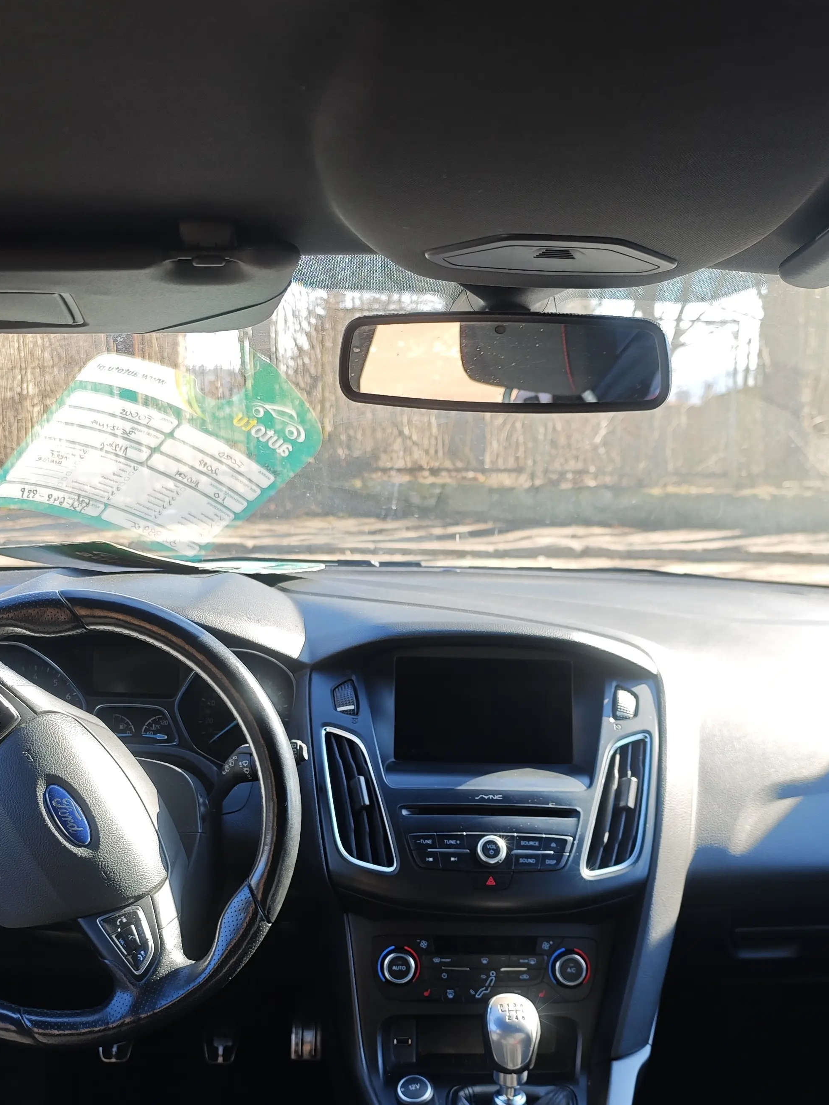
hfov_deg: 39.6
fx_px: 1149
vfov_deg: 50.4
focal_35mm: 36
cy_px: 735
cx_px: 451
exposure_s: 1/134
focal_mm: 8.72
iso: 50
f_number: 2
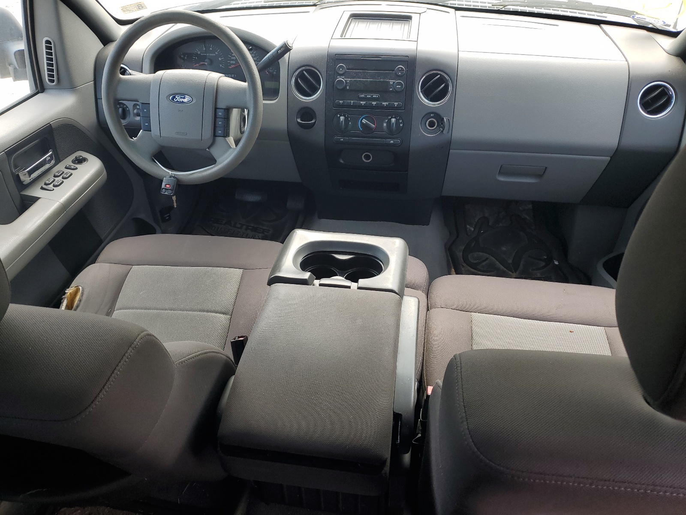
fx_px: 515
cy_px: 258
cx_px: 343
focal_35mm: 26
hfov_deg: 67.3
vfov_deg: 53.1
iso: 50
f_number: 1.5
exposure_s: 1/270
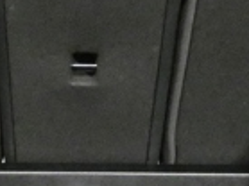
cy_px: 320
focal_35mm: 115
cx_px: 88
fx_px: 827
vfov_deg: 12.0
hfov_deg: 17.1
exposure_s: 1/15
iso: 1600
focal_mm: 3.6
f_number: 2.8
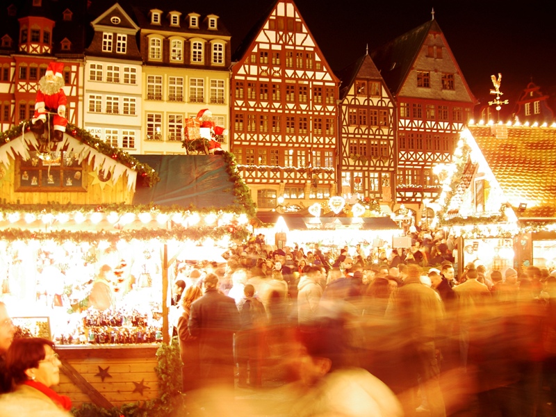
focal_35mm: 39
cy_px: 208
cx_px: 278
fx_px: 626
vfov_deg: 36.8
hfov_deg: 47.9
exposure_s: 1.6
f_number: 2.8
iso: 50
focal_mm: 8
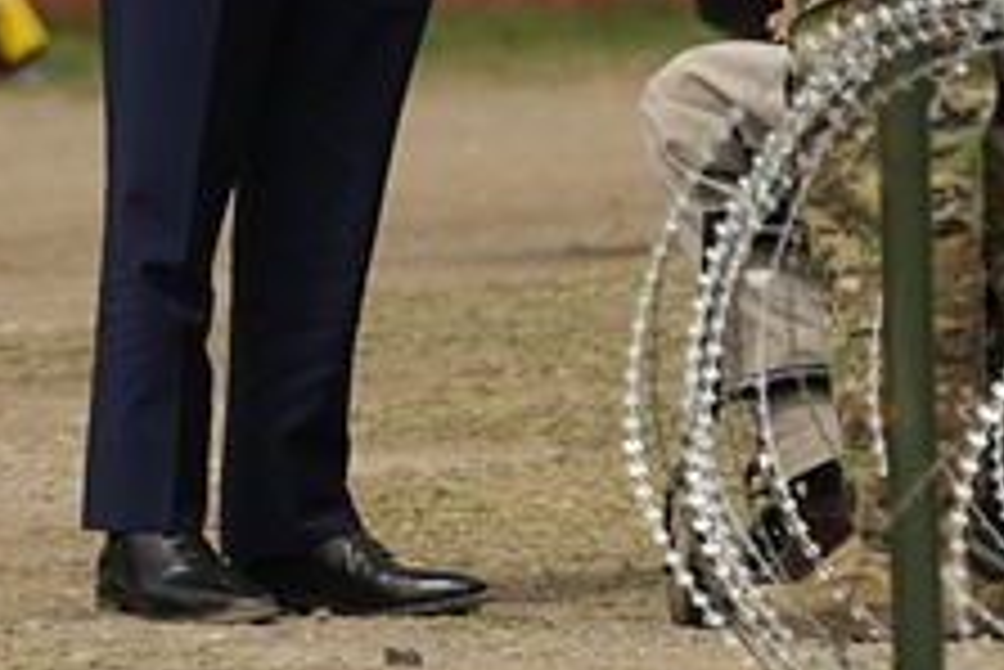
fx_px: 31562
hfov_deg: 1.8
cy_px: -722
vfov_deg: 1.2
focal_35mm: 1131
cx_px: -54
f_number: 3.5
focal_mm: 164
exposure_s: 1/2500
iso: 160
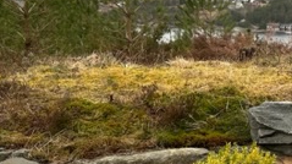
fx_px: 588
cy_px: 87
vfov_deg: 15.9
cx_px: 303
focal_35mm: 76
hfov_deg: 26.2
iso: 50
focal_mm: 5.7
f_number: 1.5
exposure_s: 1/513
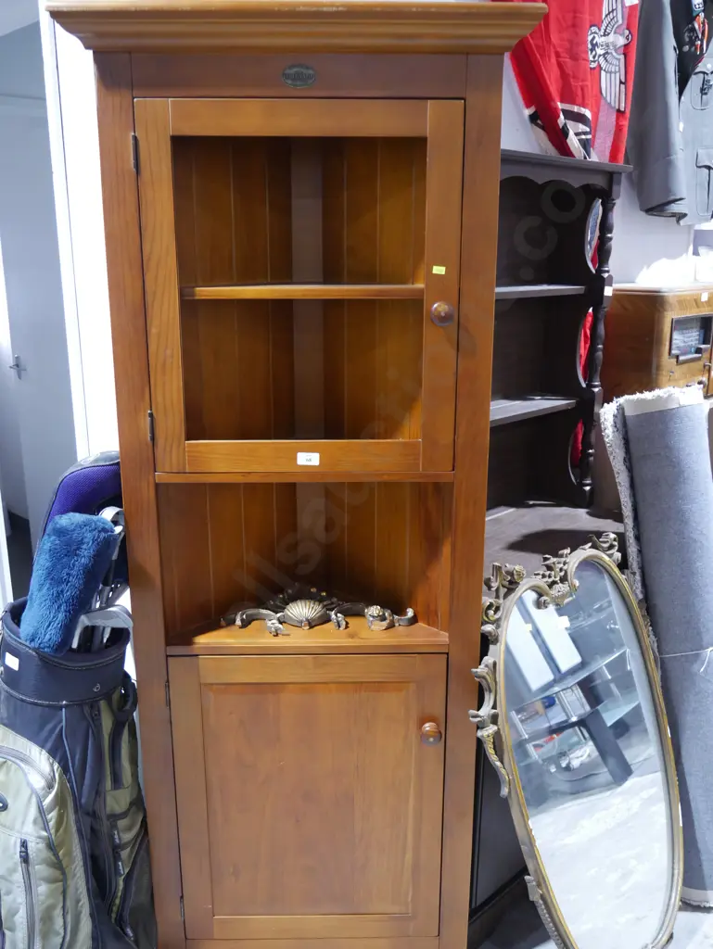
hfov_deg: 44.2
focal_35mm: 32
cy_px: 474
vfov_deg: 56.8
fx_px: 878
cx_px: 356
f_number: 3.6
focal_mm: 16
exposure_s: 1/60
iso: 1250
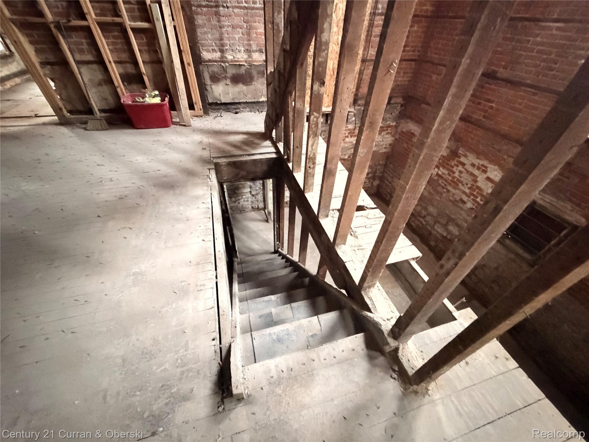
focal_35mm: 14
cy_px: 221
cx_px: 294
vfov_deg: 85.7
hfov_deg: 102.1
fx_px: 238
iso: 3200
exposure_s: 1/15
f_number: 2.2
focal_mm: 2.22
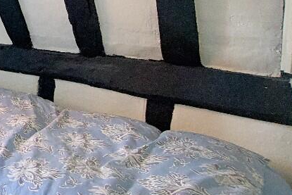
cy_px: 2
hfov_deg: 37.9
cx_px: -63
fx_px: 300
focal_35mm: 37
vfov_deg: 33.1
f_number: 4
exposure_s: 1/160
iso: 8000
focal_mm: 10
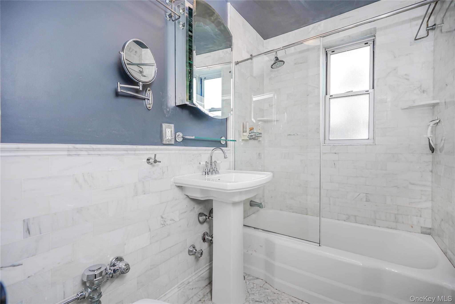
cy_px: 152
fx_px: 202
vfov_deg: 73.7
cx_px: 228
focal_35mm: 16
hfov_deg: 96.7
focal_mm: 16
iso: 100
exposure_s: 1/30
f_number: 4
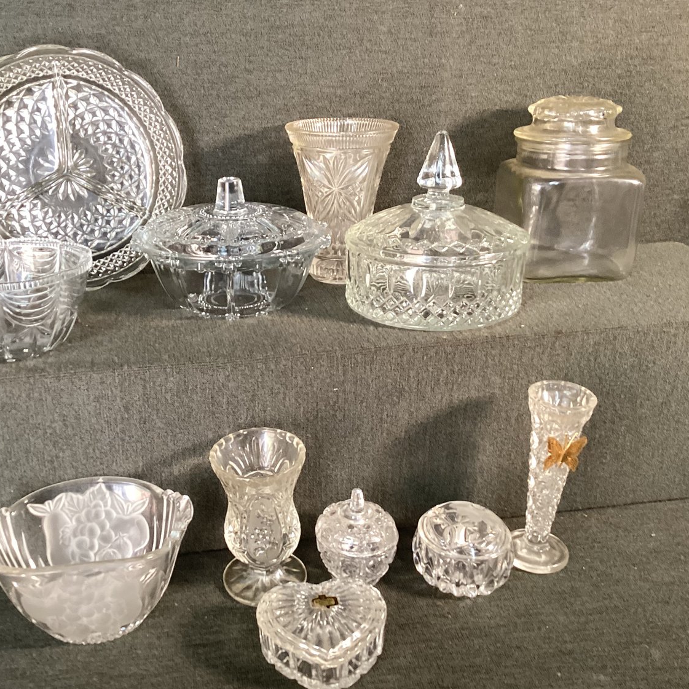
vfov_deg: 44.9
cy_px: 347
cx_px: 273
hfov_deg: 44.7
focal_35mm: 37
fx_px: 833
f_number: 2.4
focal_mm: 3.3
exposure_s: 1/60
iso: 200
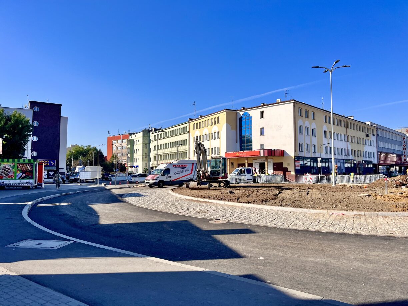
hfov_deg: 67.3
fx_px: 306
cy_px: 153
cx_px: 204
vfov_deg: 53.1
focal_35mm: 26
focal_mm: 5.1
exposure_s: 1/3623
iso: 50
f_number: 1.6
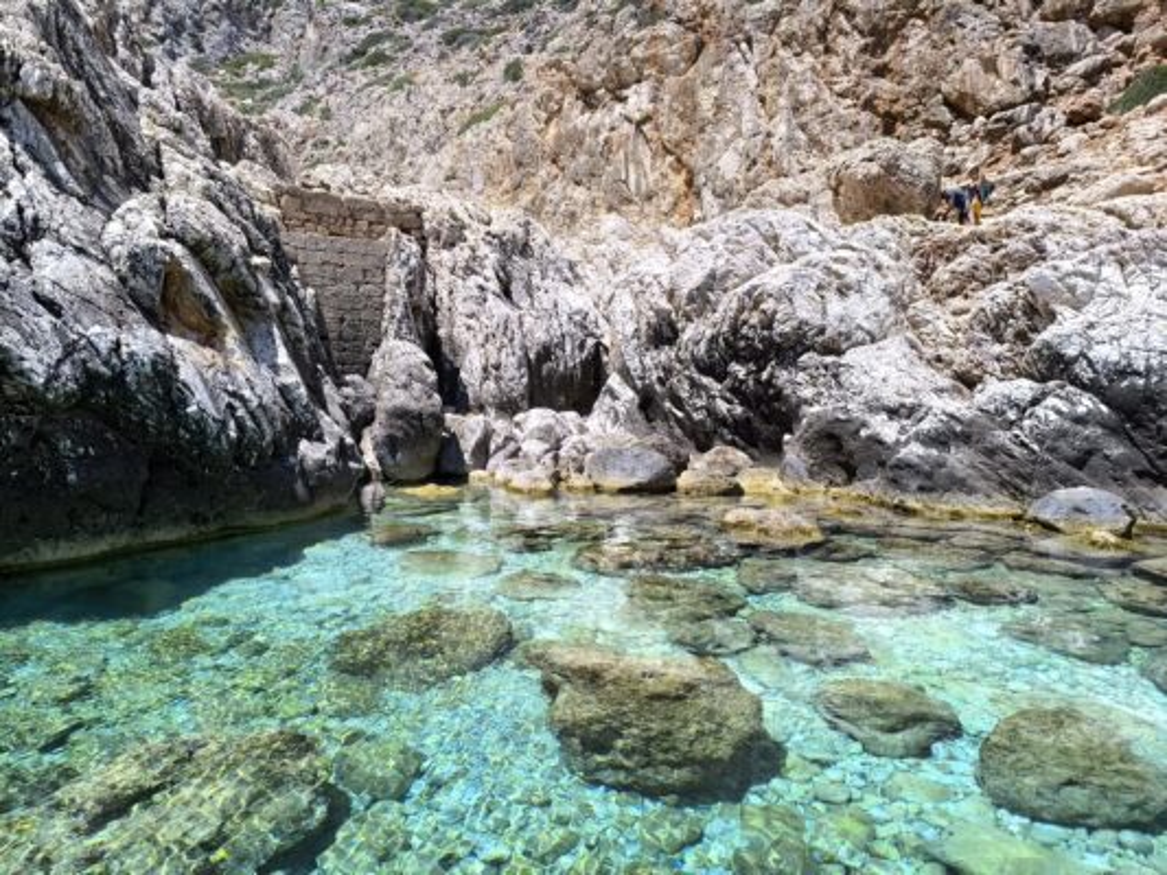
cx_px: 584
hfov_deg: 73.9
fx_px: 776
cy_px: 438
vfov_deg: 58.9
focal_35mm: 23
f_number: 1.65
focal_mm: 6.14
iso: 50
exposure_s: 1/1079
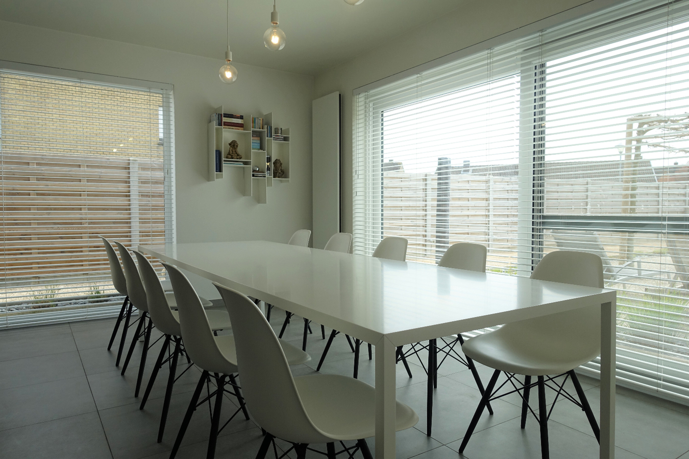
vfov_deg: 53.1
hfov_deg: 73.7
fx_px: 459
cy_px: 230
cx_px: 344
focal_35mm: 24
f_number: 4
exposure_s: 1/250
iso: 125
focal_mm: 8.8
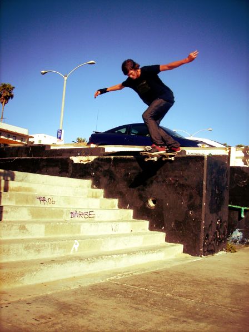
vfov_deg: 50.1
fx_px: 355
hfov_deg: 38.7
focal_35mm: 37
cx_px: 124
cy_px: 166
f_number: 5.6
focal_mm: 6.2
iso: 64
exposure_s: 1/369
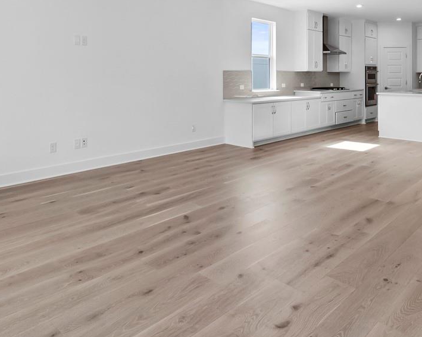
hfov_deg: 58.6
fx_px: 375
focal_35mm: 30
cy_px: 76
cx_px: 183
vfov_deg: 46.4
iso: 500
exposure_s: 1/30
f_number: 11
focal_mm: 14
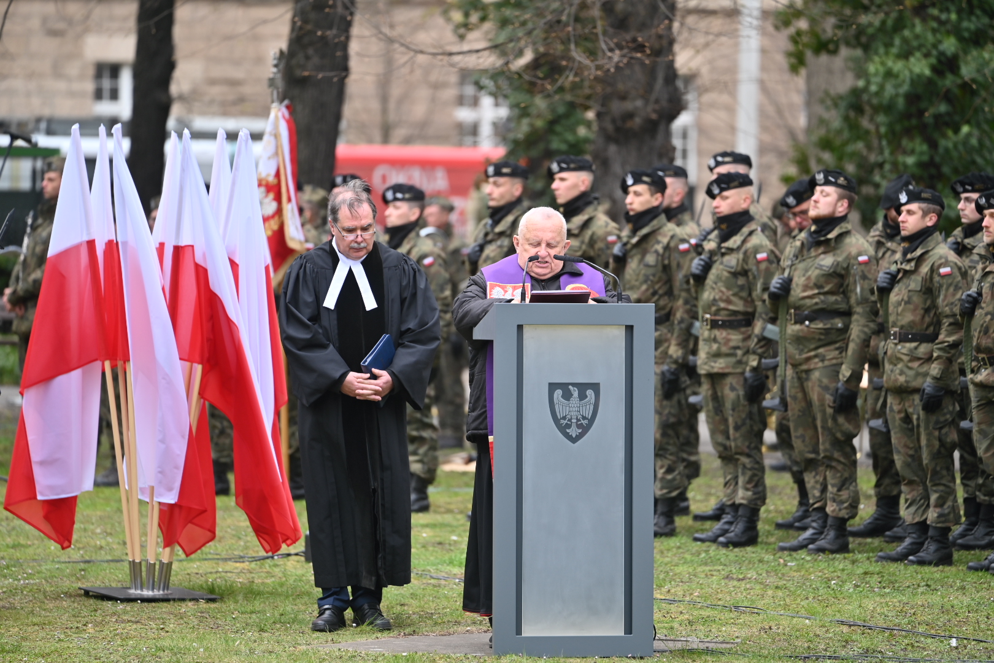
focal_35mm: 180
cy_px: 332
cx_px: 497
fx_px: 4970
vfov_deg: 7.6
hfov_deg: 11.4
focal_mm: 180
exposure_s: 1/320
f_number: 2.8
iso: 160
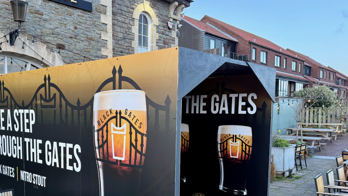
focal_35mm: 34
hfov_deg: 57.4
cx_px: 132
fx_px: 314
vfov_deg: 34.3
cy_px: 132
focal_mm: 6.76
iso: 125
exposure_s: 1/100
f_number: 1.78
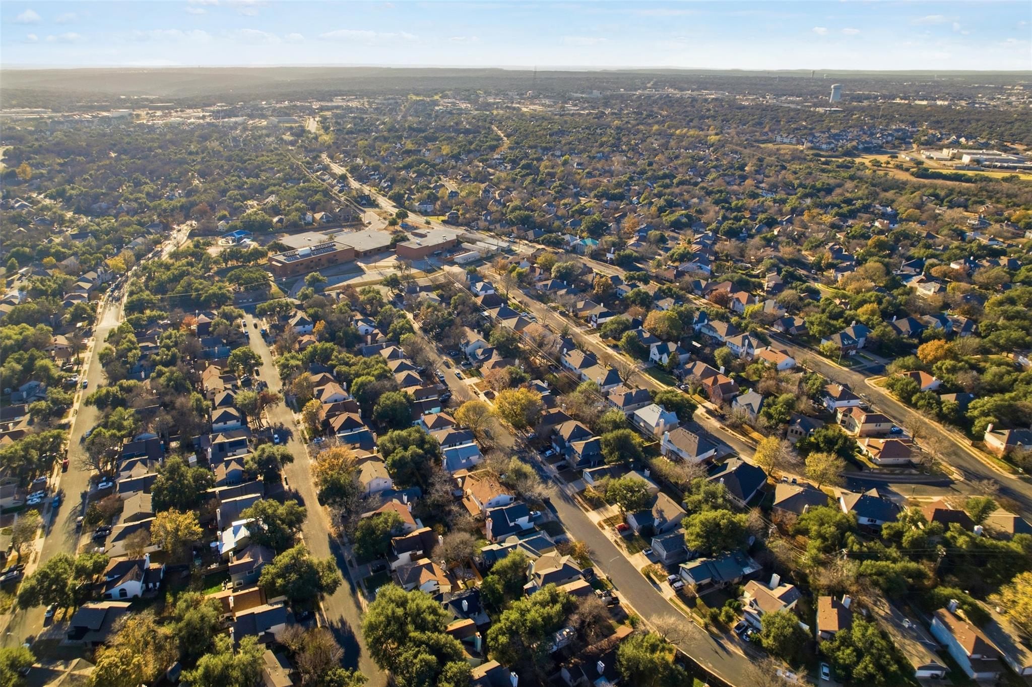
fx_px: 630
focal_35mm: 22
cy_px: 344
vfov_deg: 57.2
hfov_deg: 78.6
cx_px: 516
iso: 100
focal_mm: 8.4
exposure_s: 1/125
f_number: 2.8
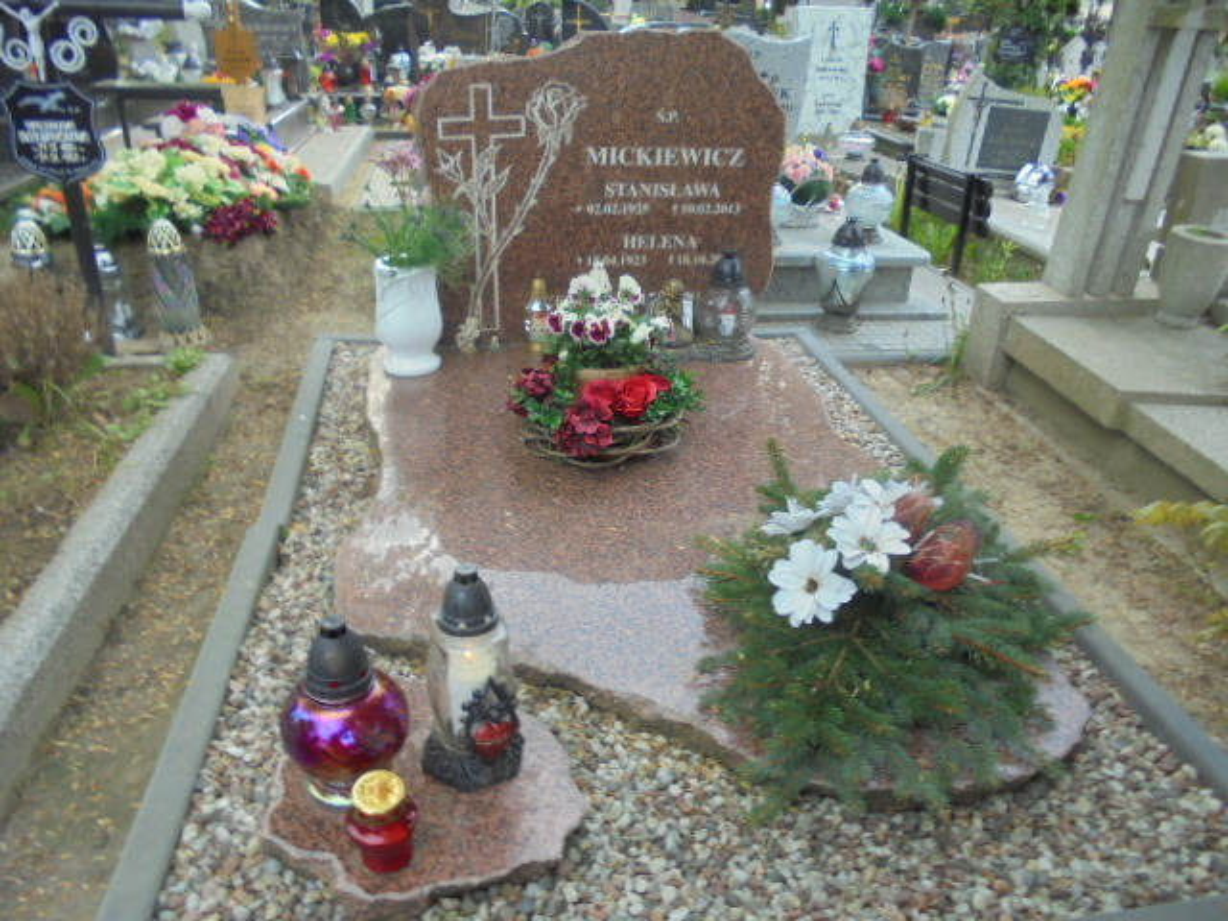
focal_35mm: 26
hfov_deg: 67.3
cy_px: 460
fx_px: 922
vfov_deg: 53.1
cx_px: 614
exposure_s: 1/80
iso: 100
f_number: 3.5
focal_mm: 4.6
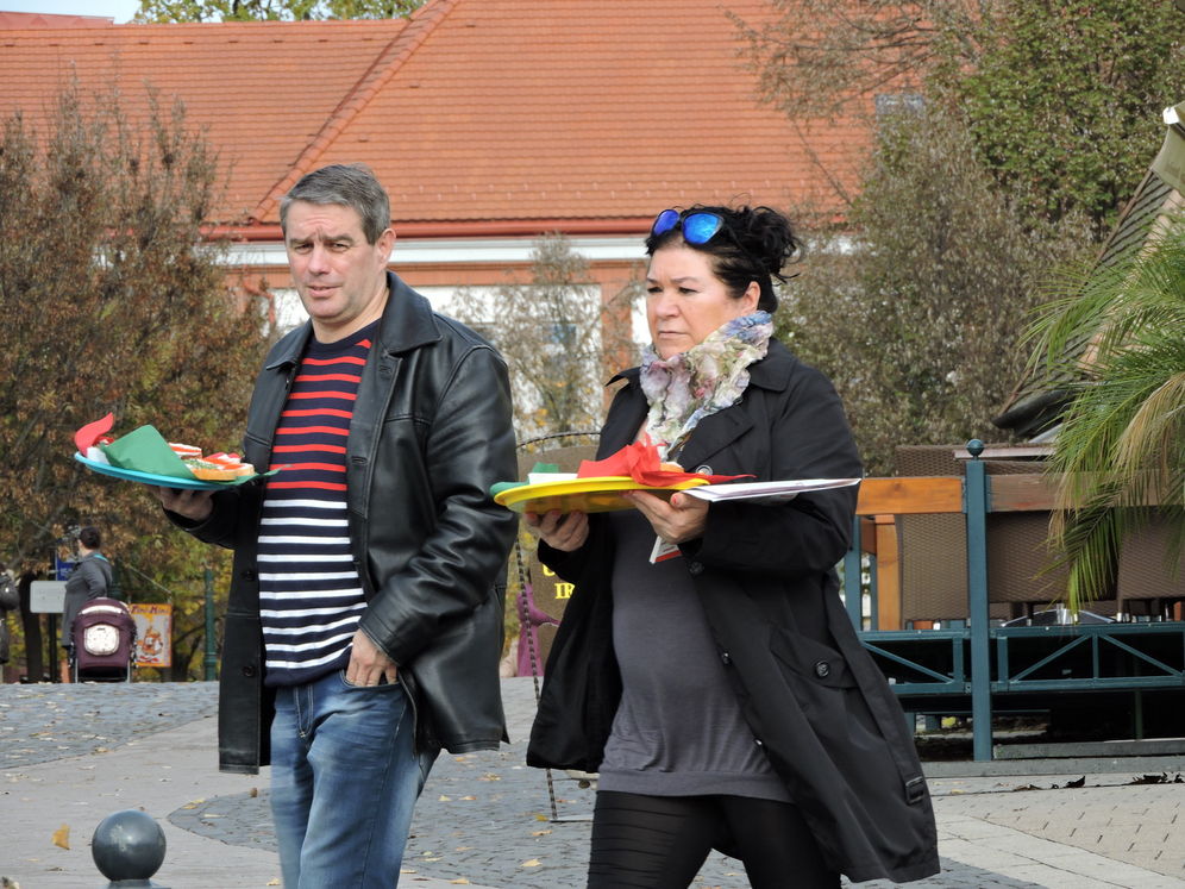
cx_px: 592
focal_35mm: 270
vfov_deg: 5.5
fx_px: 9243
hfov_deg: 7.3
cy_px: 444
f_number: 5.5
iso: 100
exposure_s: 1/160
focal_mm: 48.4
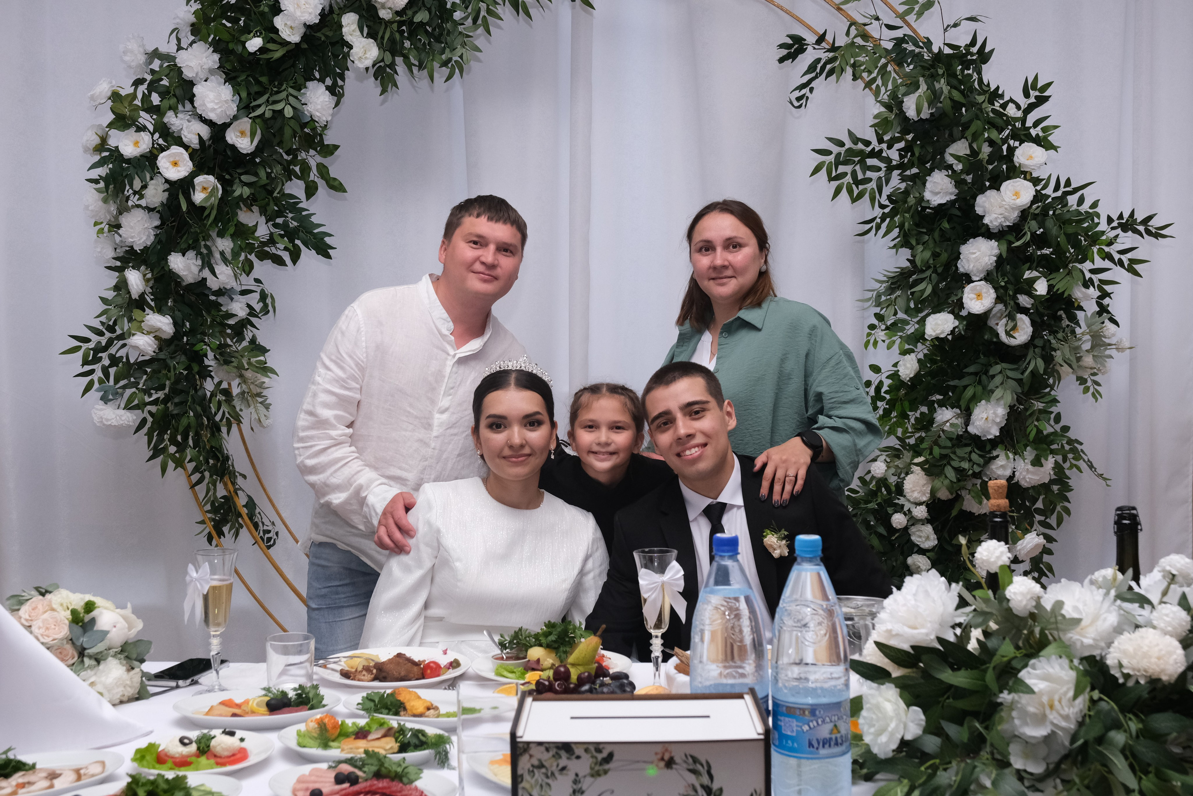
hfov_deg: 49.6
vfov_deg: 34.2
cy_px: 398
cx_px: 596
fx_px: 1292
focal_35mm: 39
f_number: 5.6
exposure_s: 1/125
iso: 2000
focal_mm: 25.7
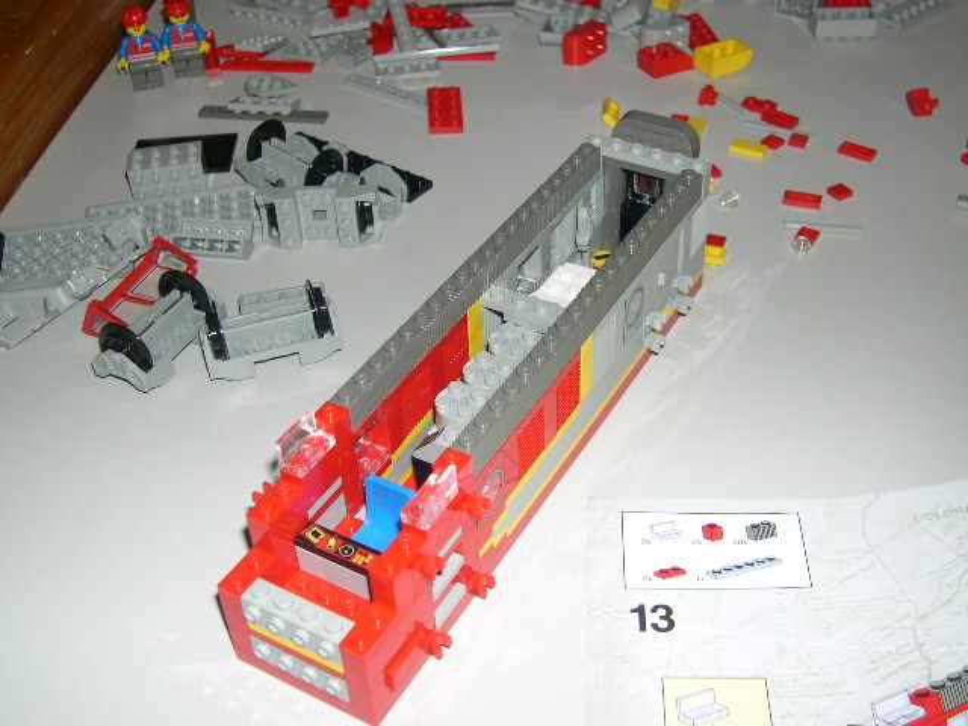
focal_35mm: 42
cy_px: 363
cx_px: 484
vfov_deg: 34.3
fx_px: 1174
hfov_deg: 44.8
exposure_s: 1/60
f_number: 2.9
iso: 100
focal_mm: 9
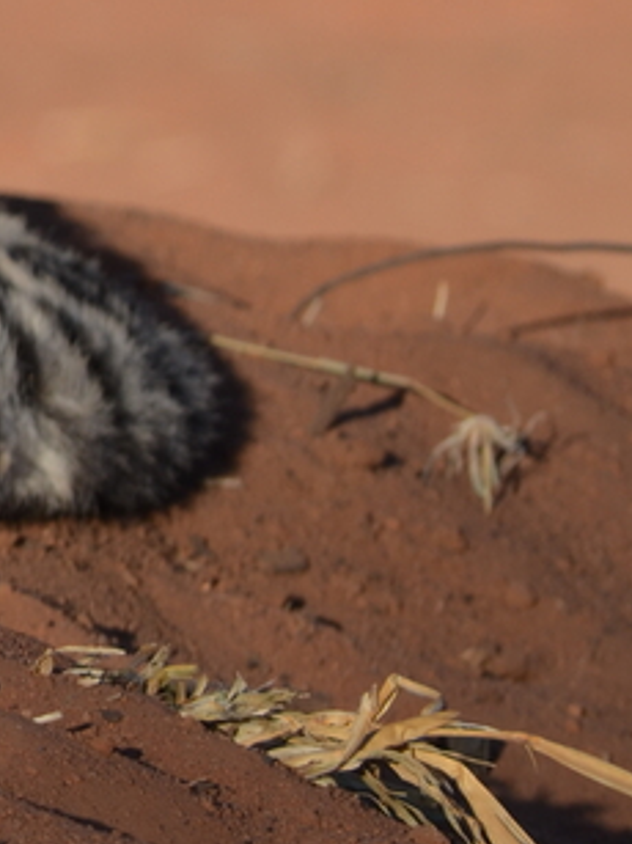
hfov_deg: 1.8
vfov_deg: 2.4
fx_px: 19732
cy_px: -148
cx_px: -1044
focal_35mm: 810
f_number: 6.3
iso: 200
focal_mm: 135
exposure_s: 1/640
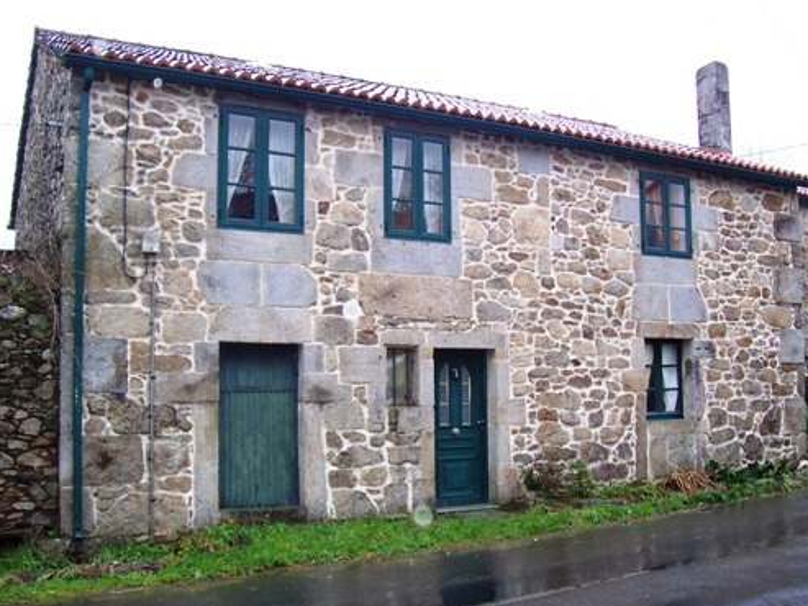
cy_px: 316
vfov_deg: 36.0
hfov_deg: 46.8
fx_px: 934
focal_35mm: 40
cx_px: 434
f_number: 2.8
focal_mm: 5.6
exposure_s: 1/60
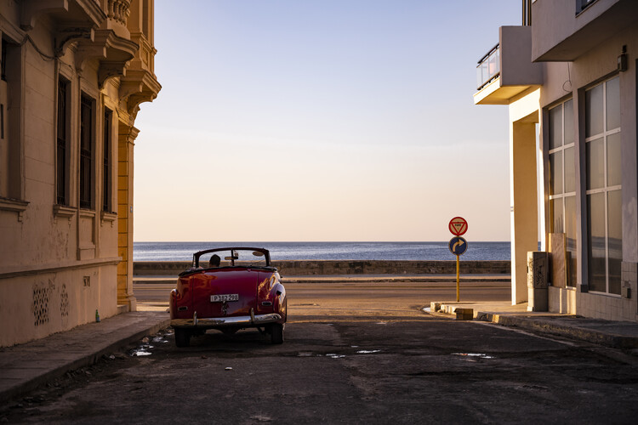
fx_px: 992
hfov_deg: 35.6
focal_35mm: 56
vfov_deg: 24.2
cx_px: 319
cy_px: 212
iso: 200
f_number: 4
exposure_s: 1/640
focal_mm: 56
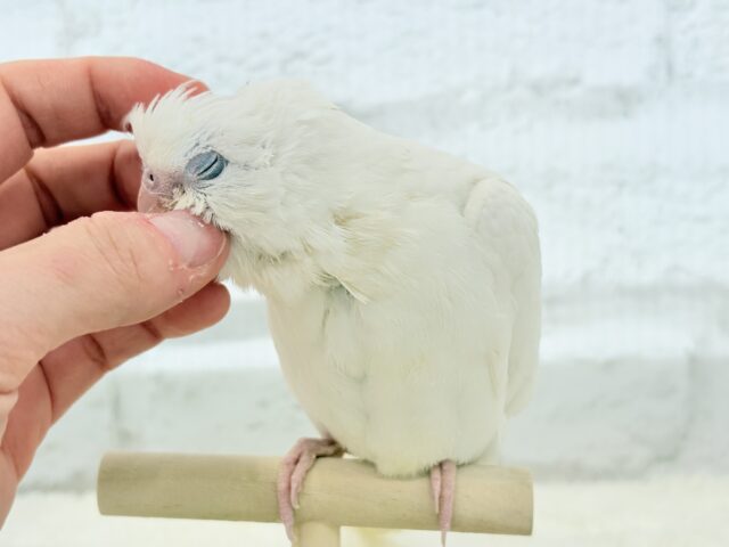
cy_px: 274
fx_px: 1095
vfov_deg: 28.0
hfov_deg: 36.8
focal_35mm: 52
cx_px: 364
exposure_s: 1/100
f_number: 1.6
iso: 50
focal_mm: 5.96
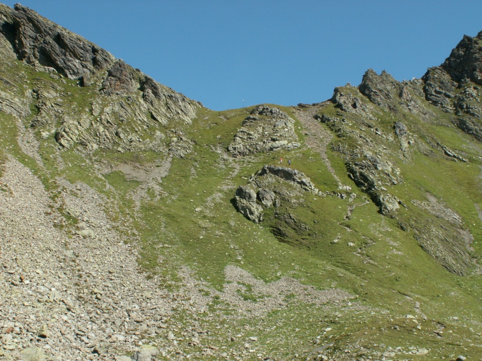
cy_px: 180
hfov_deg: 35.5
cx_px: 241
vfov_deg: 27.0
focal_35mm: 54
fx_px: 752
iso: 50
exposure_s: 1/100
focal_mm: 9.05
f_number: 8
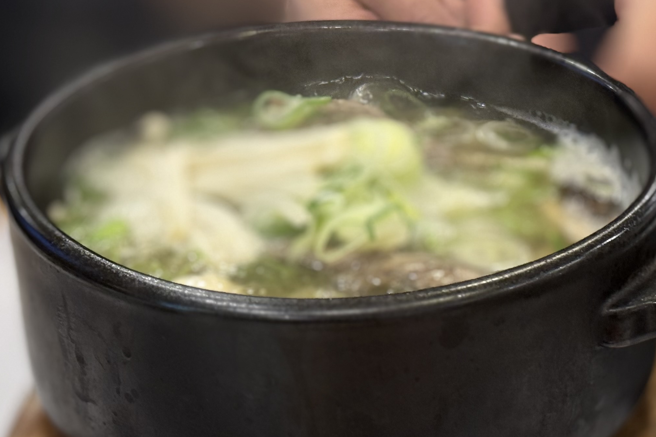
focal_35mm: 100
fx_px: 1822
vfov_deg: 13.7
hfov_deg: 20.4
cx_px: 301
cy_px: 209
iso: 160
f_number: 1.78
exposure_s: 1/120
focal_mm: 6.76
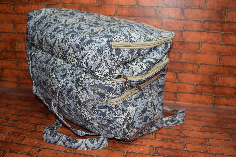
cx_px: 118
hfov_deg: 51.3
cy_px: 78
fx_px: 246
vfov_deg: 35.5
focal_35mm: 38
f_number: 4
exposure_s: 1/60
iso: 640
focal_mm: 25
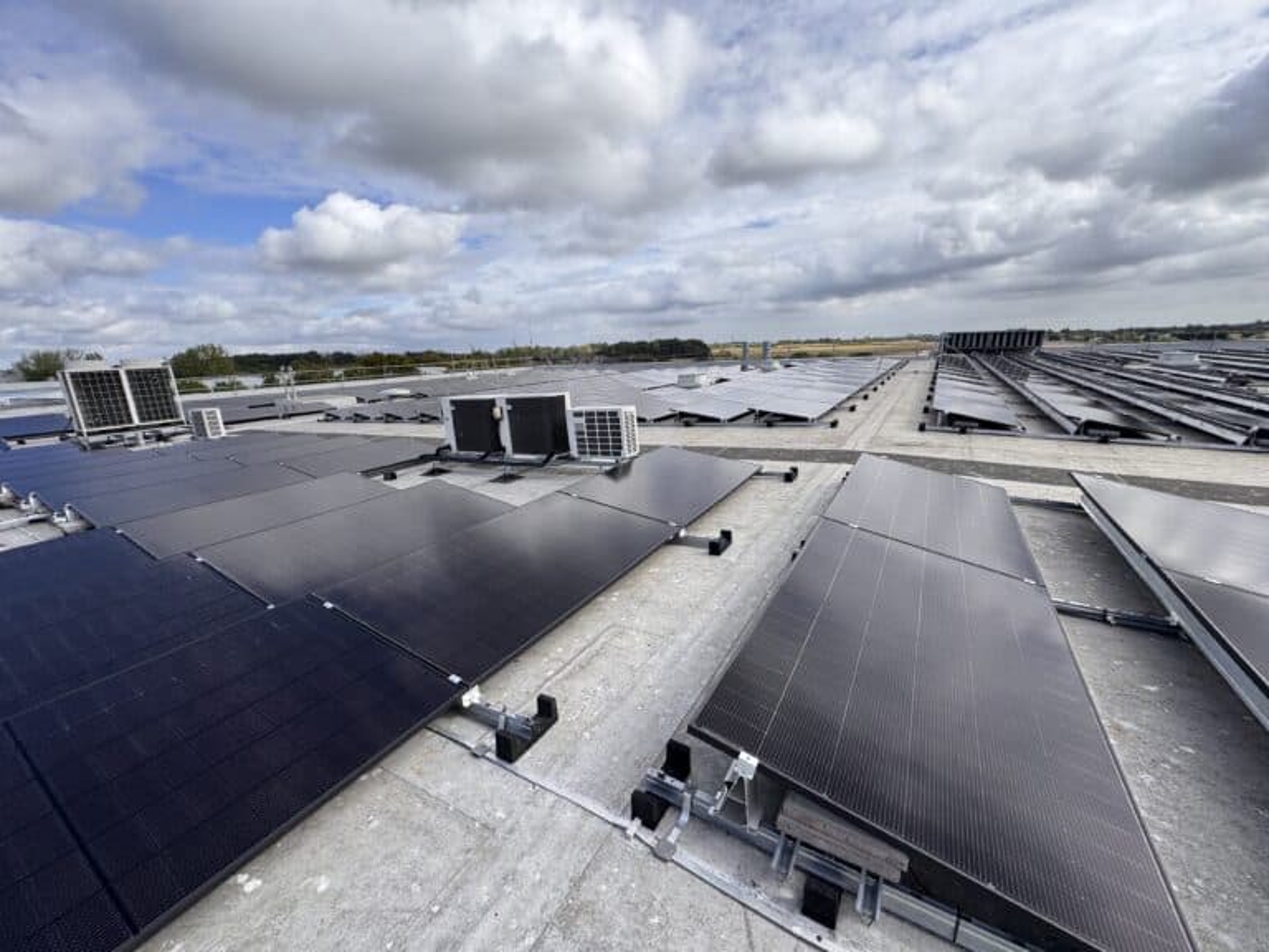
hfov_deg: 102.1
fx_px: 513
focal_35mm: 14
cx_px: 634
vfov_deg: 85.7
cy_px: 476
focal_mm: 2.22
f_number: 2.2
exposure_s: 1/1637
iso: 50
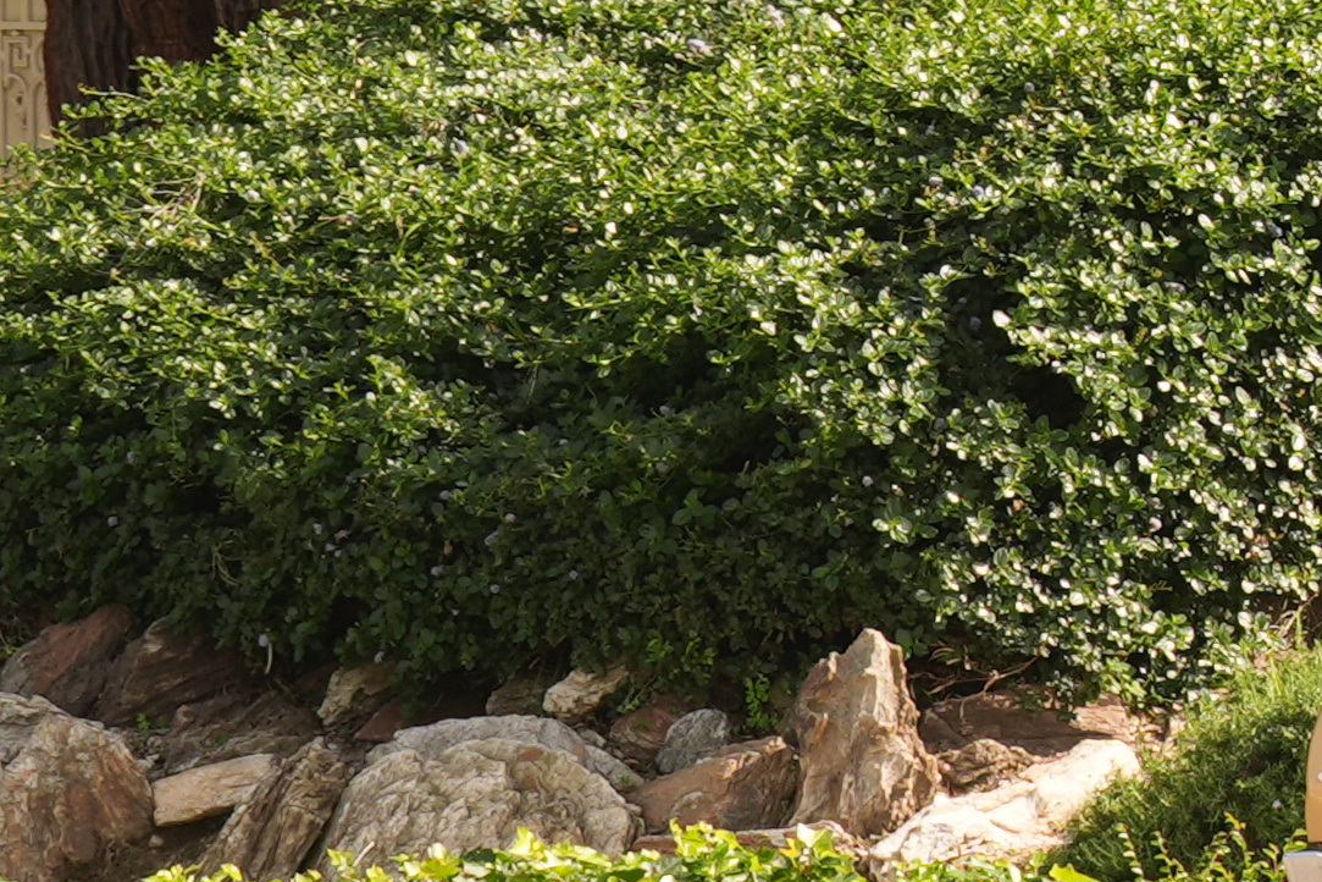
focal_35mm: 421
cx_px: 3096
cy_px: -960
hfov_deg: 4.8
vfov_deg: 3.2
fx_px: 15459
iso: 250
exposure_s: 1/200
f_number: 9
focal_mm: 76
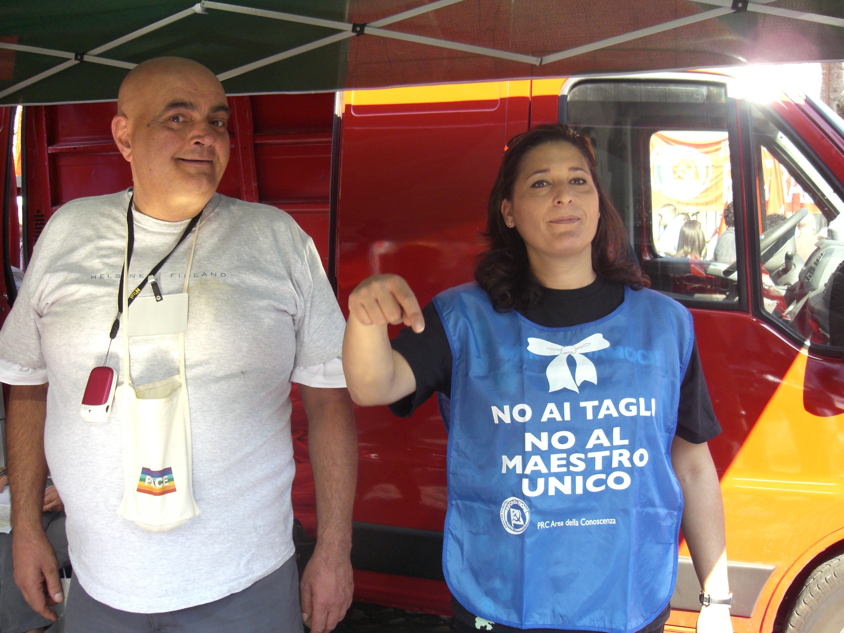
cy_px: 316
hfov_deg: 49.0
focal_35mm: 38
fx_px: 927
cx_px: 422
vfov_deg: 37.7
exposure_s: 1/250
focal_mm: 6.3
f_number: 3.1
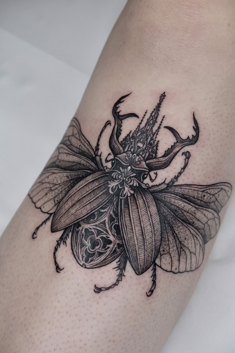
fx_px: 450
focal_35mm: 46
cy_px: 176
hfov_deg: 29.2
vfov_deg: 42.7
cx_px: 118
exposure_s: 1/125
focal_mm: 30.5
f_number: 5.6
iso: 160
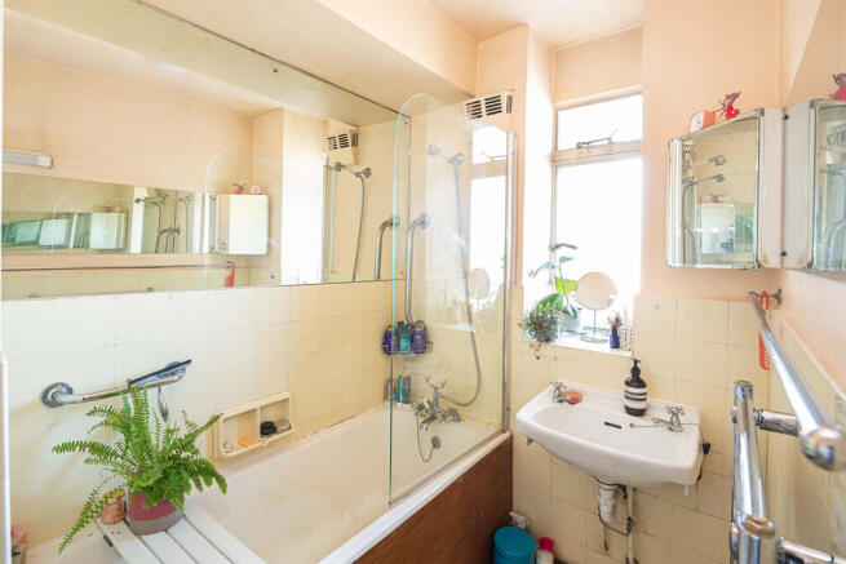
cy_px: 282
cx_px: 423
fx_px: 400
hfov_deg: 93.3
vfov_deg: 70.5
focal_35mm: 17
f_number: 8
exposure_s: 2
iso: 80
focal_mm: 17
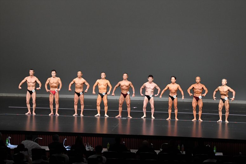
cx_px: 123
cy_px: 82
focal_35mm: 108
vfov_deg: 12.7
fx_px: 738
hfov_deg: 18.9
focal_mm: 72
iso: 4000
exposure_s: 1/400
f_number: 5.6
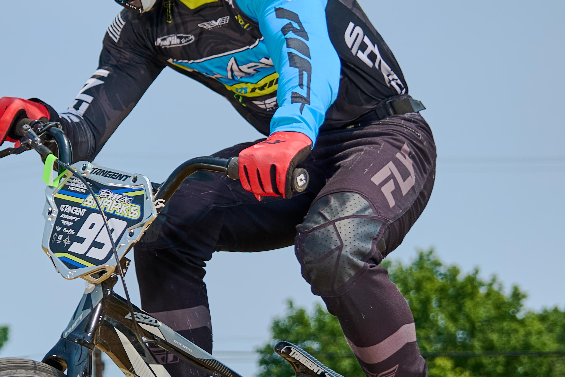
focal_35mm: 136
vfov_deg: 10.1
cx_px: -31
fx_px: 2134
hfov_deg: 14.8
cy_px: 266
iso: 125
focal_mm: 40
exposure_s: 1/3200
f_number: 2.8
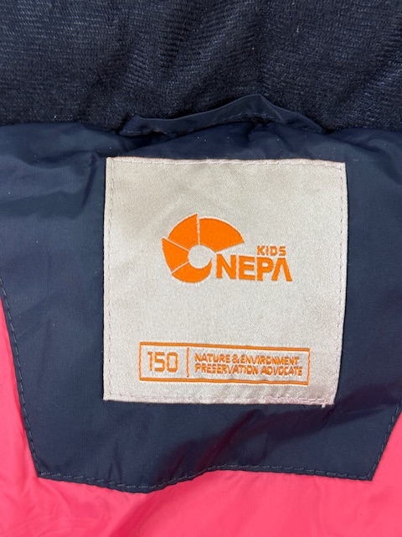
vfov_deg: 39.7
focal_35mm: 48
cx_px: 201
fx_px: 743
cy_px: 268
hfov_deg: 30.3
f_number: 1.78
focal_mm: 6.76
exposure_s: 1/50
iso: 64
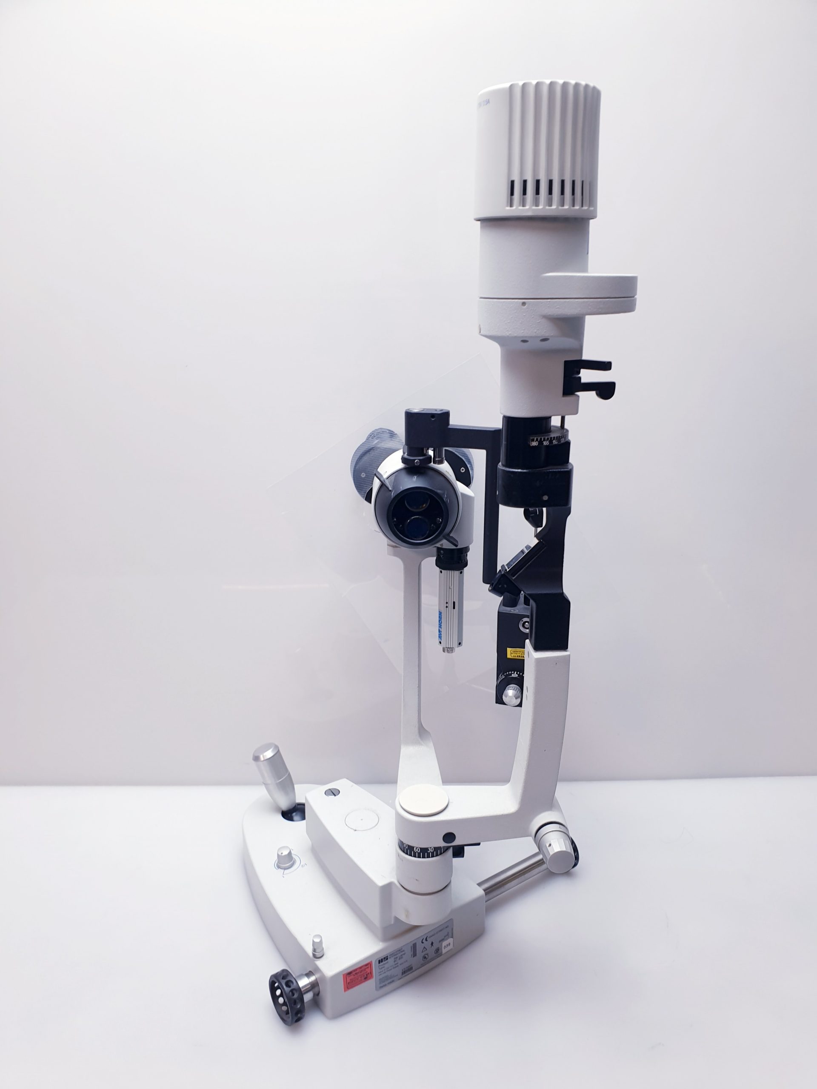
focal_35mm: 26
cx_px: 408
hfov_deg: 53.1
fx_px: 818
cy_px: 544
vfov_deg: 67.3
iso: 50
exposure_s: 1/50
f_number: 2.4
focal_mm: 4.3
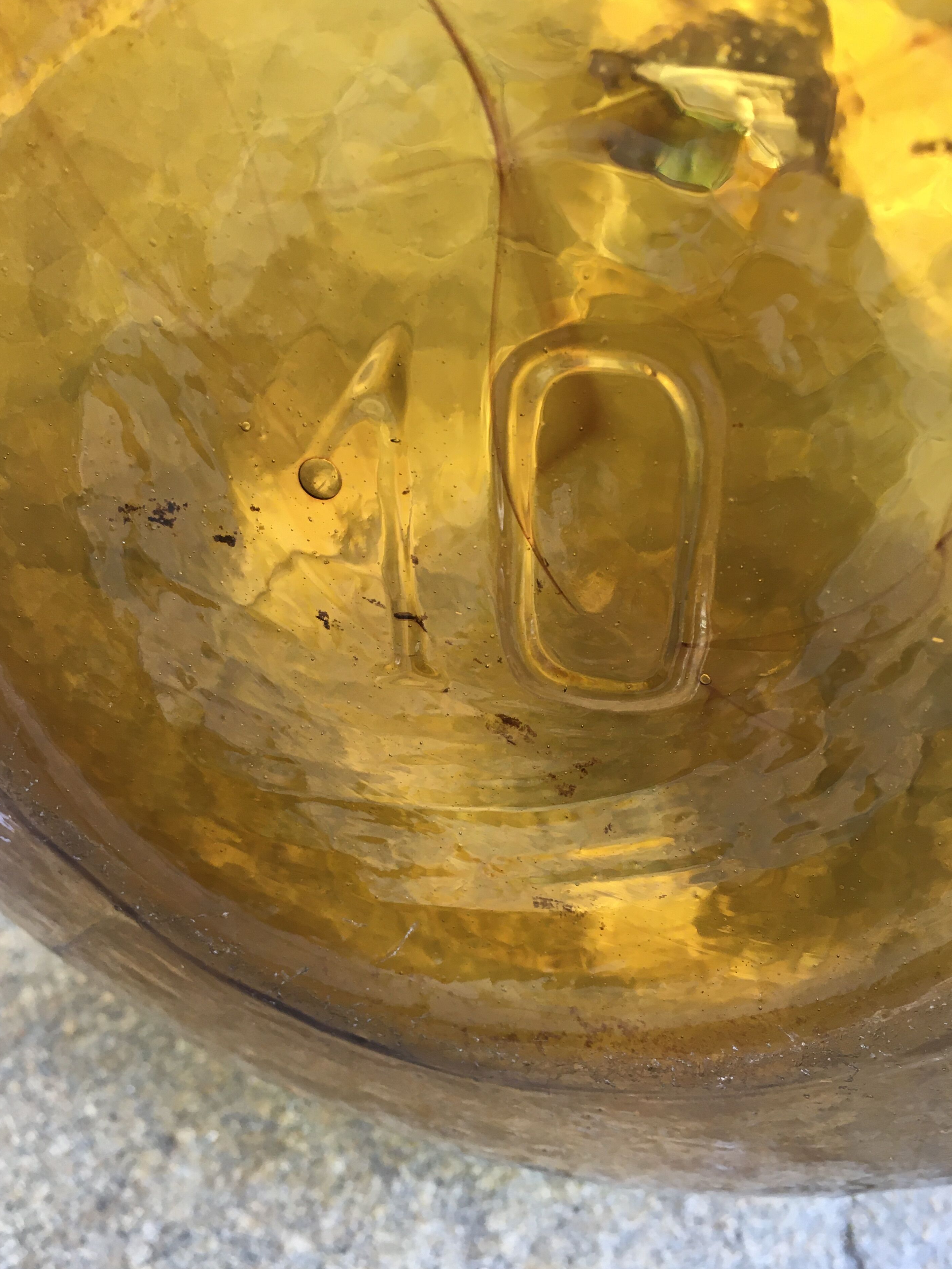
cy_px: 665
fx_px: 1137
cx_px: 447
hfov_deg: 45.4
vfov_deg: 58.3
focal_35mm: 31
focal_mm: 4.15
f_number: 2.2
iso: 40
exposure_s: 1/33
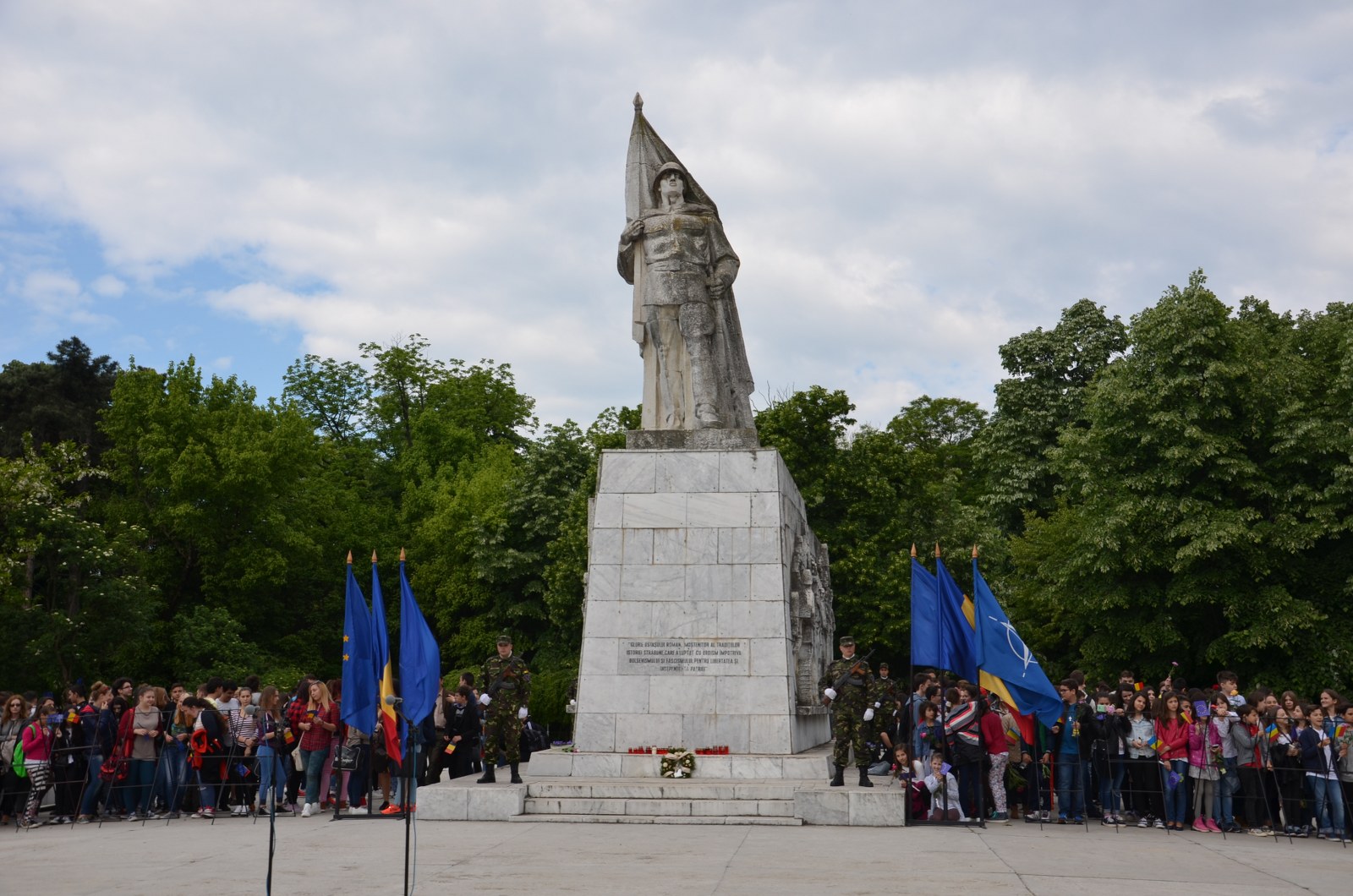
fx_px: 1238
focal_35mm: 33
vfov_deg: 39.8
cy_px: 448
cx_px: 676
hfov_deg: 57.3
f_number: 5.6
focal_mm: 22
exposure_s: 1/250
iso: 100
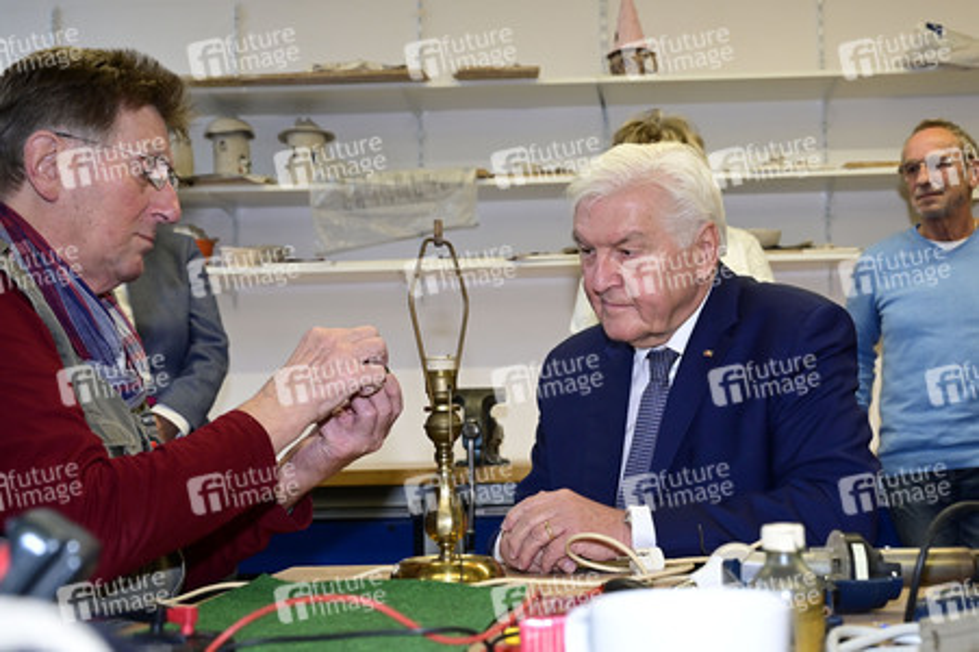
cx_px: 490
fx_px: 1033
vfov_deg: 35.0
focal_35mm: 38
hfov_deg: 50.7
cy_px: 326
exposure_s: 1/200
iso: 2000
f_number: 5.6
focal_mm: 38
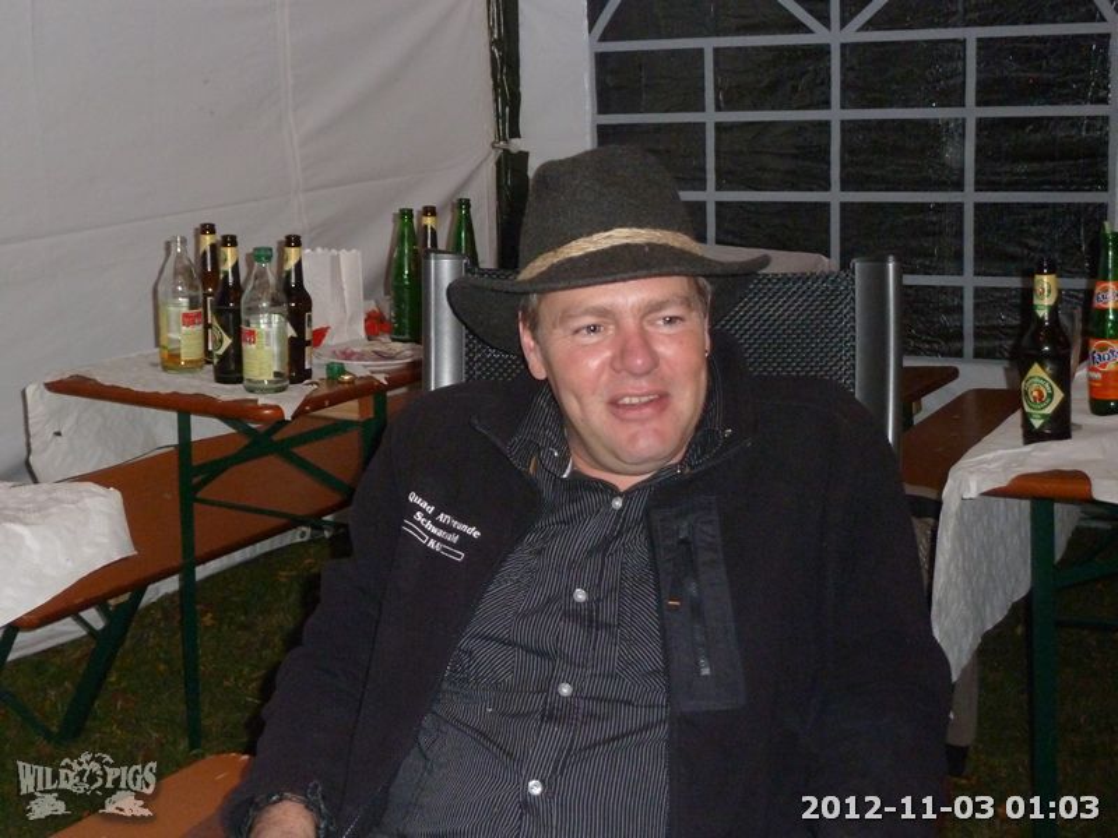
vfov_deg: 26.6
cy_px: 419
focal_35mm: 55
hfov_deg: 34.9
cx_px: 559
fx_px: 1776
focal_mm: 9.1
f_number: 3.9
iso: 500
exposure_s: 1/15
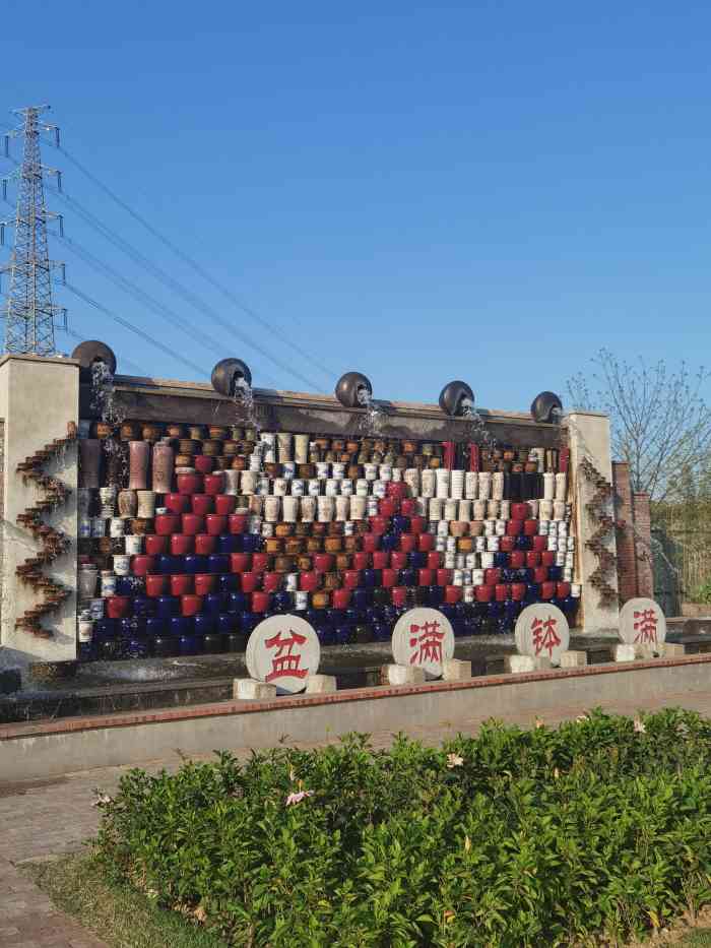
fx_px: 986
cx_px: 356
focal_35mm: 36
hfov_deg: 39.7
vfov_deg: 51.3
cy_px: 474
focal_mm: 6.71
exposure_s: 1/5000
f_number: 1.9
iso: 50
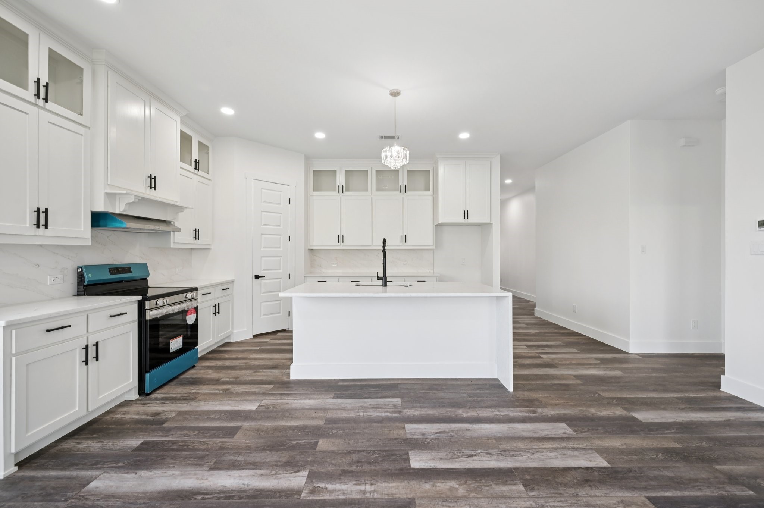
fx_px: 297
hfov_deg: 104.3
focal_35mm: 14
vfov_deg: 81.1
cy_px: 254
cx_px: 382
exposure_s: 1/20
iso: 250
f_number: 9
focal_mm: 14
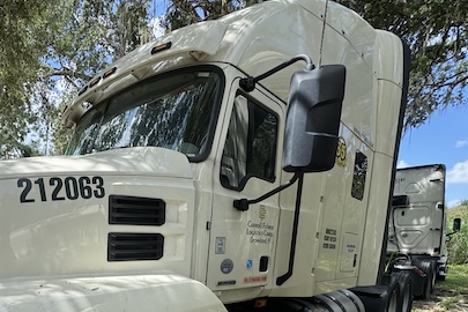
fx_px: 299
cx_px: 135
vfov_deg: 50.3
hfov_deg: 72.4
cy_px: 267
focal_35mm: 23
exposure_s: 1/482
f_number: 2.2
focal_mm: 2.22
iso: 40
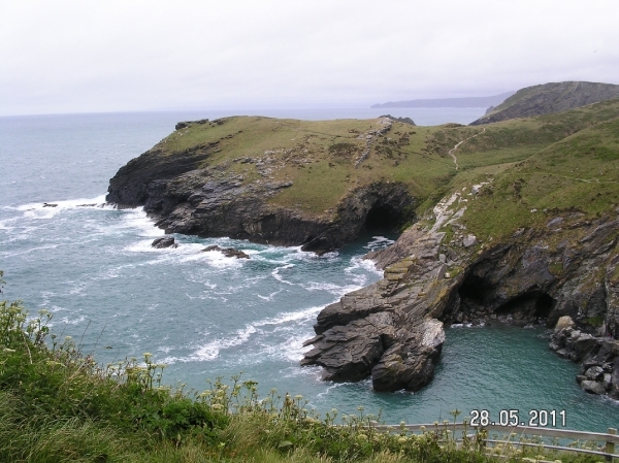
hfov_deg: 49.0
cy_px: 232
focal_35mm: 38
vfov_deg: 37.7
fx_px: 679
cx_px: 310
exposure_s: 1/250
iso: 100
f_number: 5.6
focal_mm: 7.8
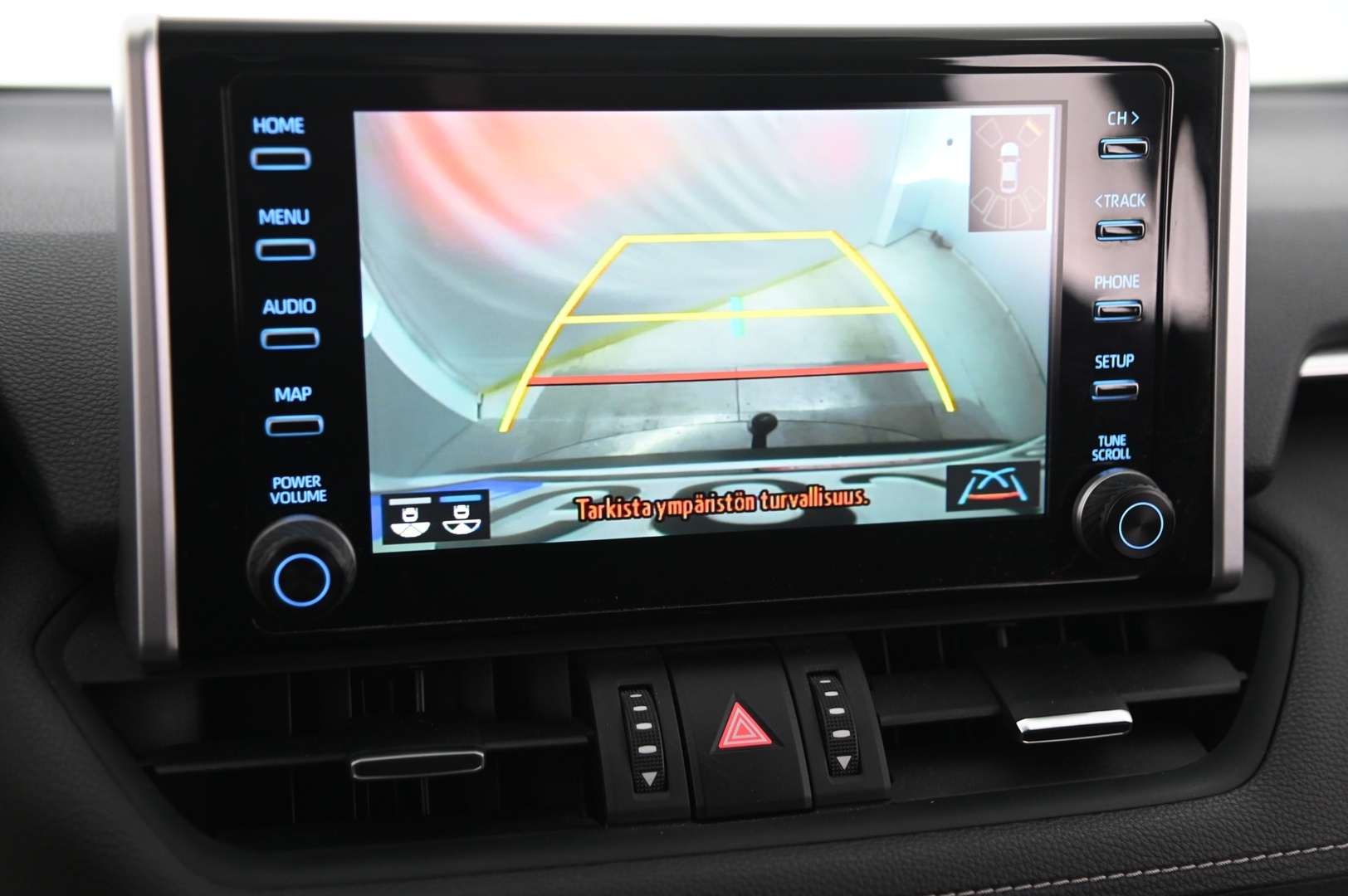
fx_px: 1871
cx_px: 674
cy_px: 448
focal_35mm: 50
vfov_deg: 26.9
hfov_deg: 39.6
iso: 2000
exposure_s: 1/25
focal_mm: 50
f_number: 4
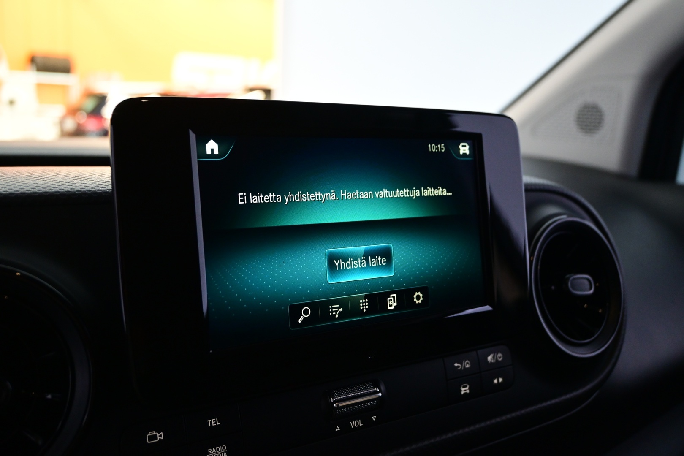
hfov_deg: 56.1
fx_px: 641
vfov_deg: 39.1
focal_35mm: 34
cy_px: 228
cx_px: 342
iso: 1400
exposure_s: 1/40
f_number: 4
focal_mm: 22.5
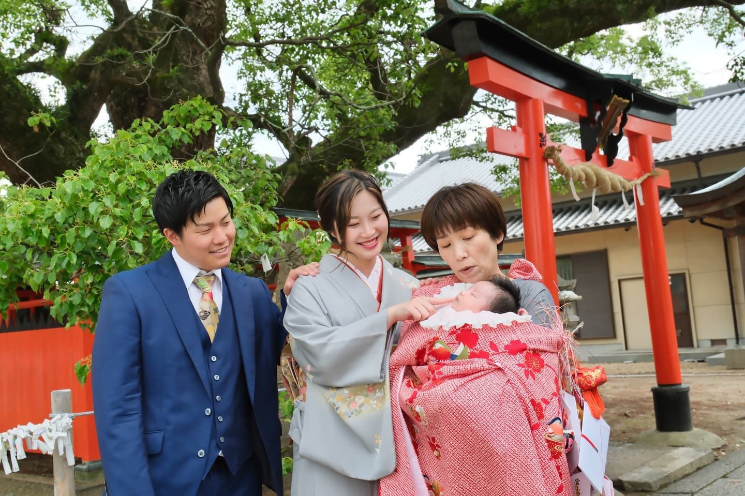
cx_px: 372
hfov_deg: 50.7
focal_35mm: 38
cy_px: 248
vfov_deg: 35.0
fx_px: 786
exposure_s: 1/160
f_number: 7.1
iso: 800
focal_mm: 25.1
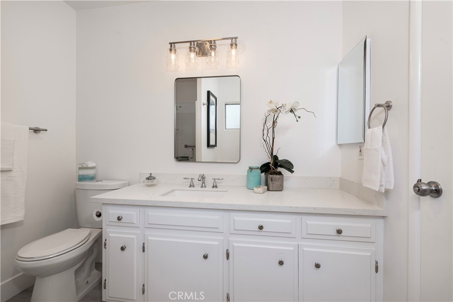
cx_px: 226
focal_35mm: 15
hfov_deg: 100.4
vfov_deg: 77.3
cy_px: 151
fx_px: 189
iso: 200
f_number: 8
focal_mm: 15
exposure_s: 1/25
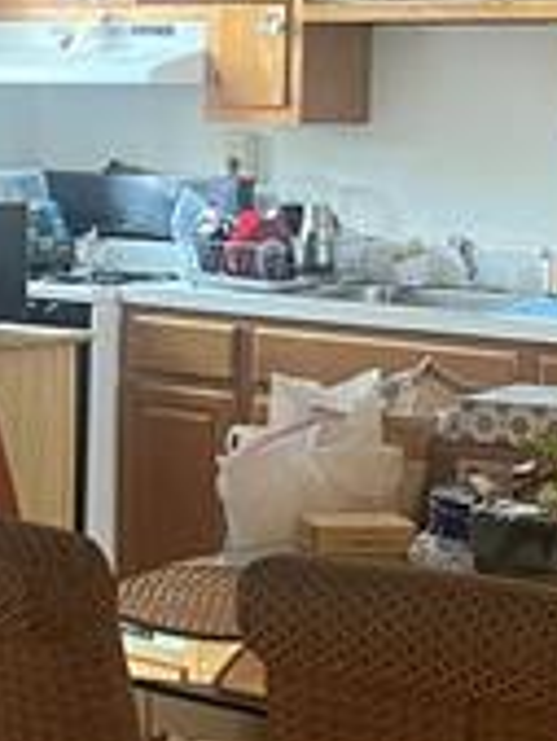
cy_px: 456
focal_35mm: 118
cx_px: 127
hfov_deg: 12.5
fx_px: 2528
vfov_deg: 16.7
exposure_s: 1/40
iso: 500
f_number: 1.6
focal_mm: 5.1
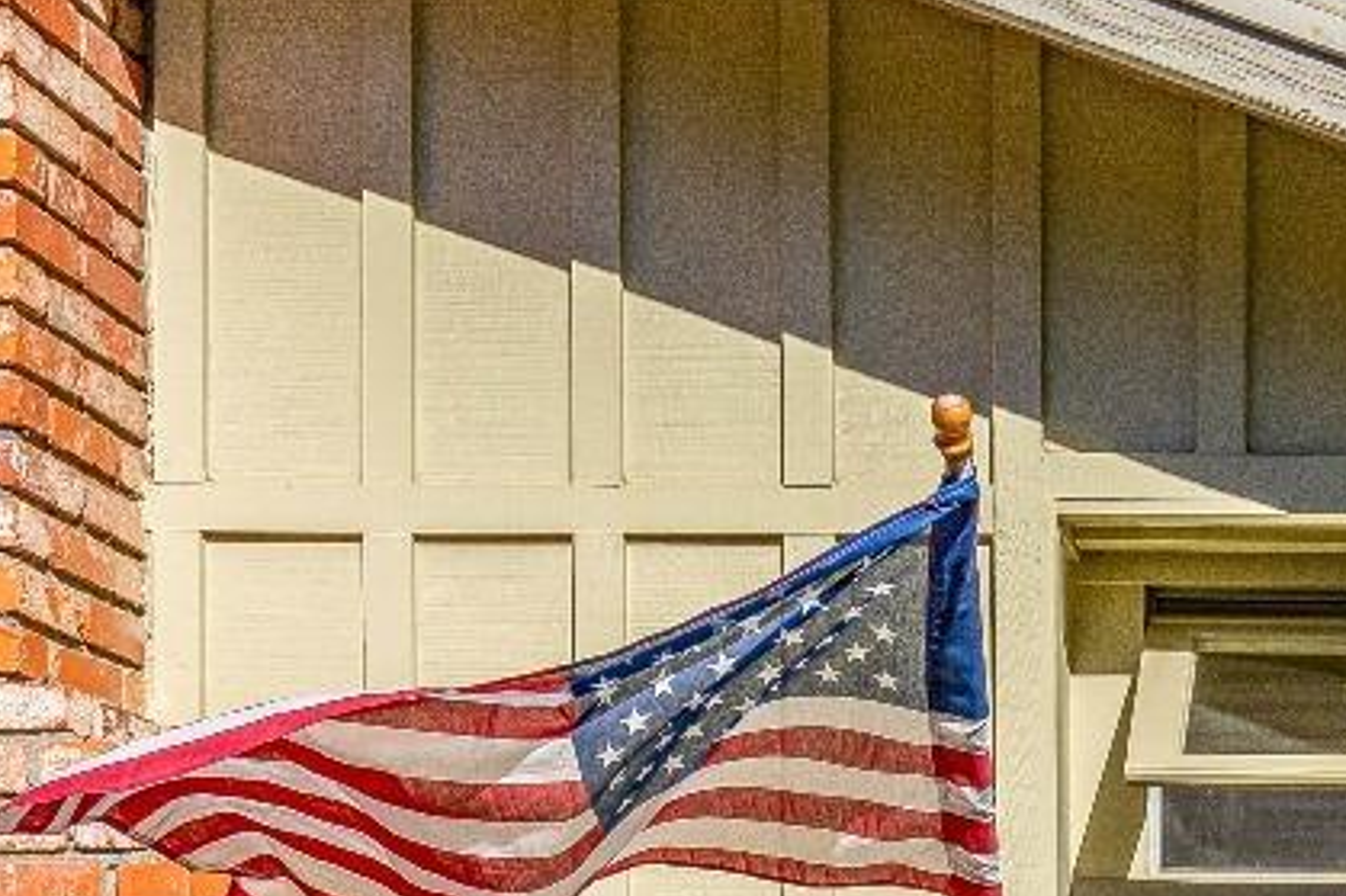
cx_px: 1625
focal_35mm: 86
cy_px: 1358
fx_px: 3214
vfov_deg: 14.7
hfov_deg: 21.9
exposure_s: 1/800
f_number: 11
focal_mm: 24
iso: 320
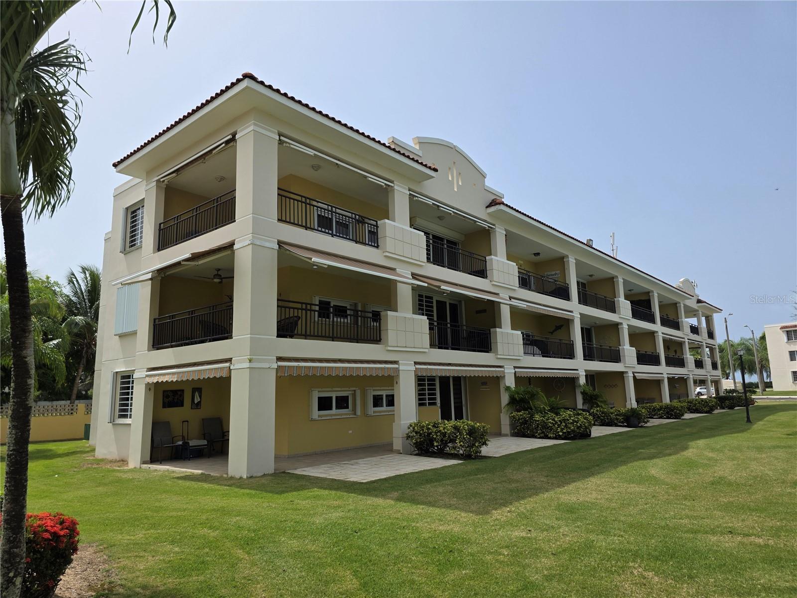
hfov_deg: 73.9
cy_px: 299
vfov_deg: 58.9
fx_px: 530
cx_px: 398
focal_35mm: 23
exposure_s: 1/7944
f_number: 1.7
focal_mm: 6.3
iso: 80
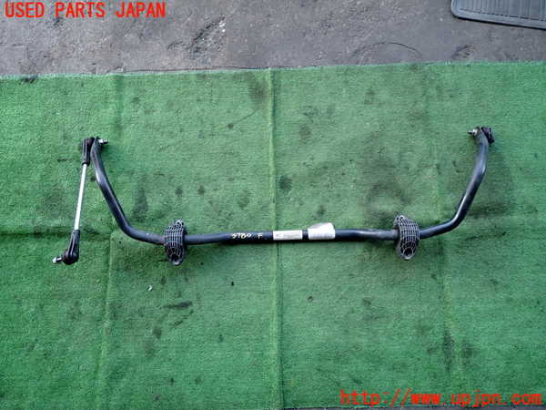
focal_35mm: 25
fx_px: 394
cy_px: 205
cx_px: 273
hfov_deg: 69.4
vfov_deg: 54.9
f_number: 2
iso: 100
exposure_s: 1/125
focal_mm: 4.5
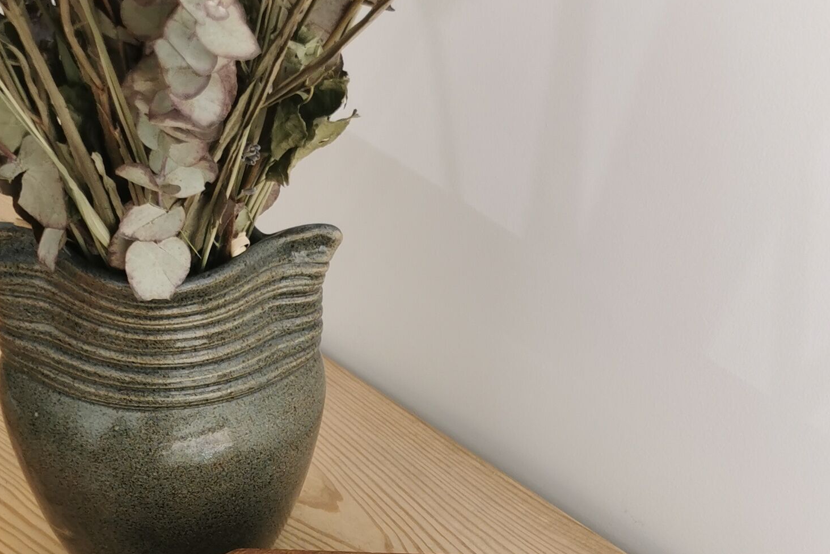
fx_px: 1614
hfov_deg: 28.8
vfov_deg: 19.0
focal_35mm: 70
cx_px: 490
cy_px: 539
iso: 50
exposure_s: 1/100
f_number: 1.8
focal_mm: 5.58
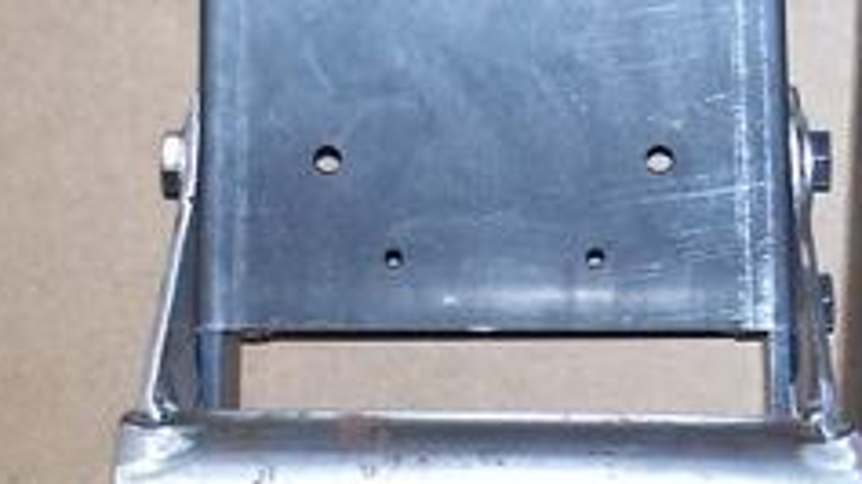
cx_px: 356
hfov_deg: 15.8
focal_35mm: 136
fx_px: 3107
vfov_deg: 8.7
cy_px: 742
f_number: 2.8
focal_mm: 7.8
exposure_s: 1/60
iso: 125
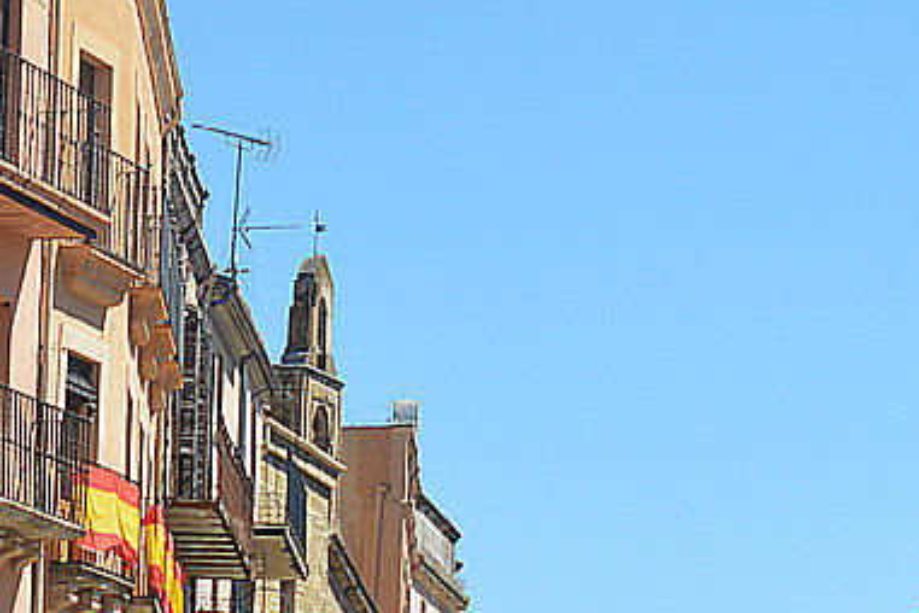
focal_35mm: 236
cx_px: 772
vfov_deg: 5.8
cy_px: 671
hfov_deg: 8.7
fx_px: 6024
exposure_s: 1/250
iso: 100
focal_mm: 50
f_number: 8
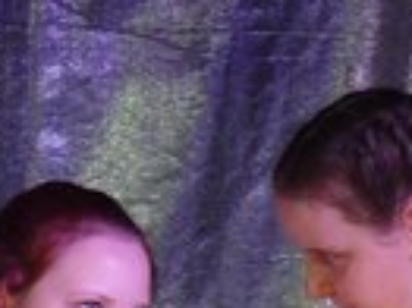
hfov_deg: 2.6
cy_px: 597
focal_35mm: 773
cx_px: 182
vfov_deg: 1.9
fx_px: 9192
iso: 100
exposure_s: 1/30
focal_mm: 21
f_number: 3.2
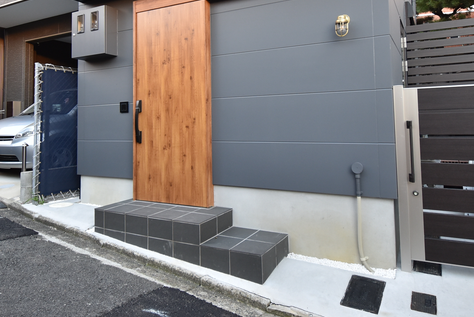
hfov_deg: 69.3
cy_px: 104
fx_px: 343
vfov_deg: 48.7
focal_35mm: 26
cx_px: 239
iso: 400
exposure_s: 1/30
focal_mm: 10
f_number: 4.5
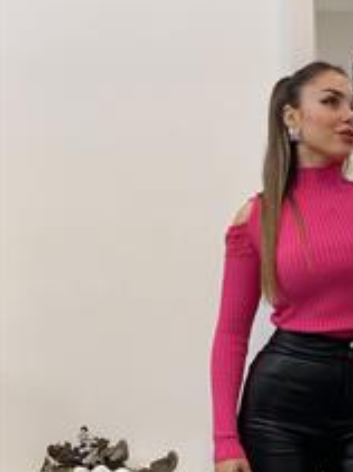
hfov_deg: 14.3
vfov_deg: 18.9
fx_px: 1388
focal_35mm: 102
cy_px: 437
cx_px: 337
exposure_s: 1/100
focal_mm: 6
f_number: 2
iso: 80
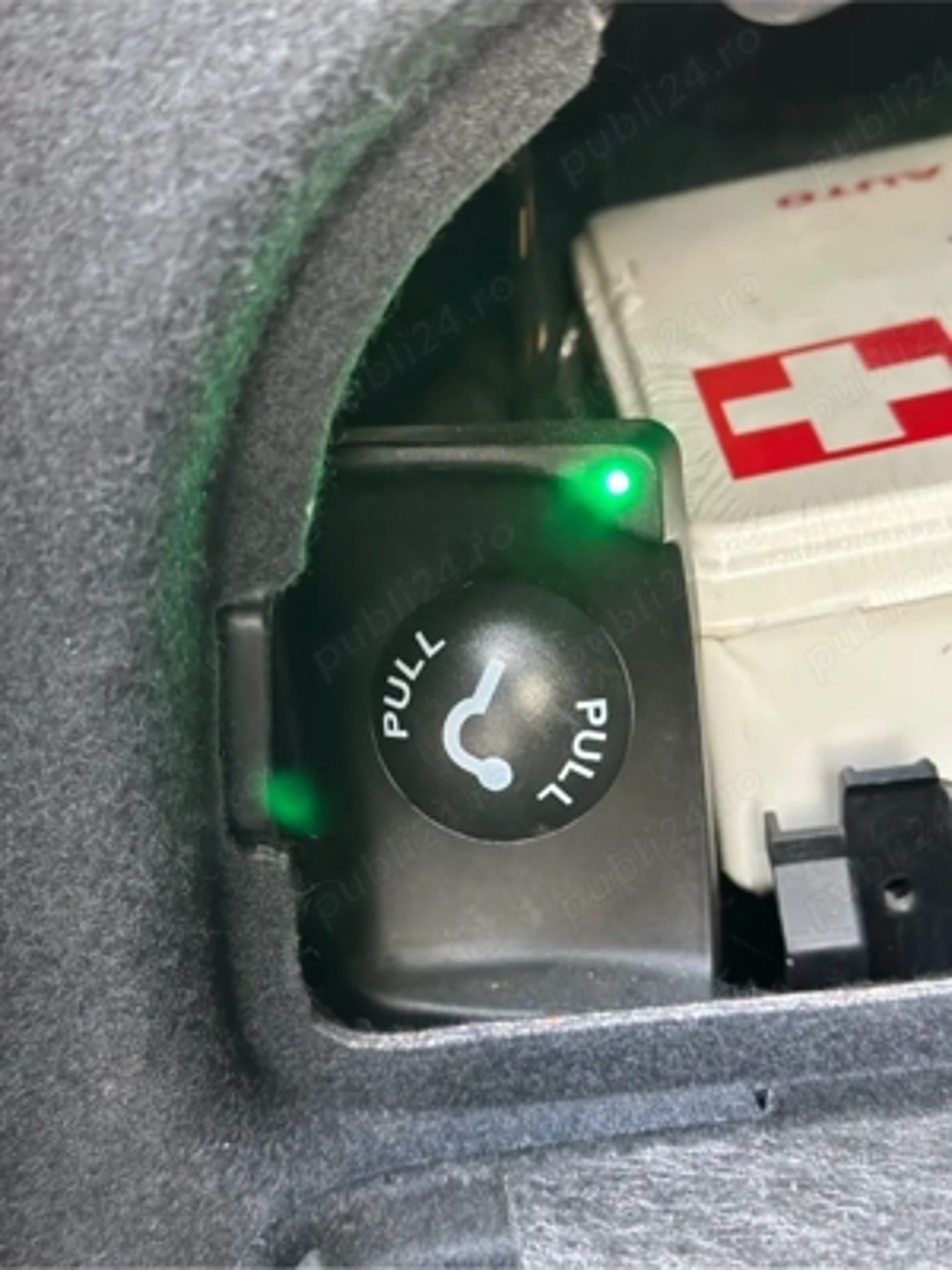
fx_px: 1760
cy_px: 635
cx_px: 476
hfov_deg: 30.3
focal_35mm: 48
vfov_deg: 39.7
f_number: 1.78
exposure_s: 1/40
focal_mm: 6.86
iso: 640
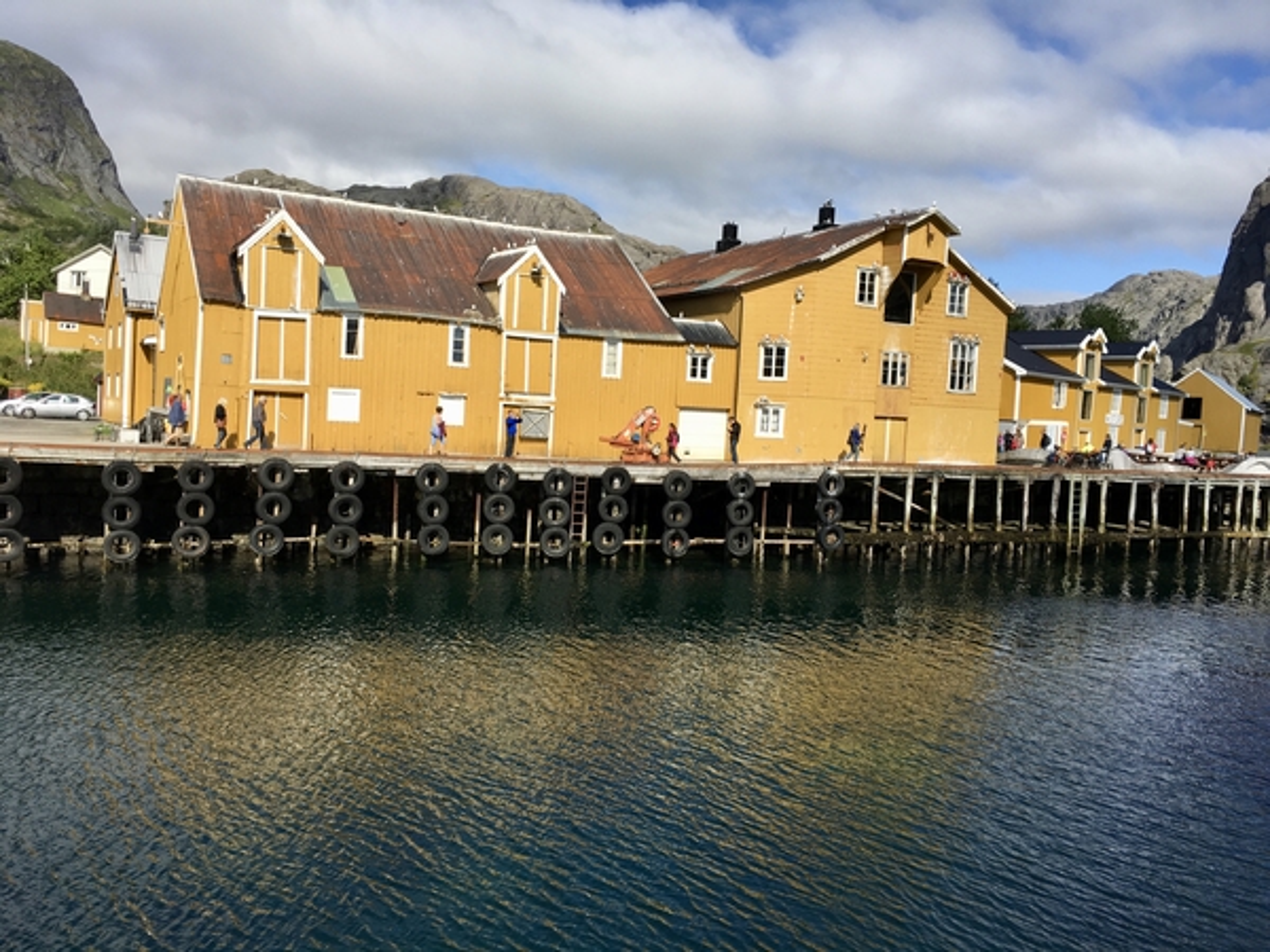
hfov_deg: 61.7
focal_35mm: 29
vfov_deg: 48.2
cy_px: 476
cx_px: 635
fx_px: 1064
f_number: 2.2
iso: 25
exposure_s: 1/1479
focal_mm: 4.15
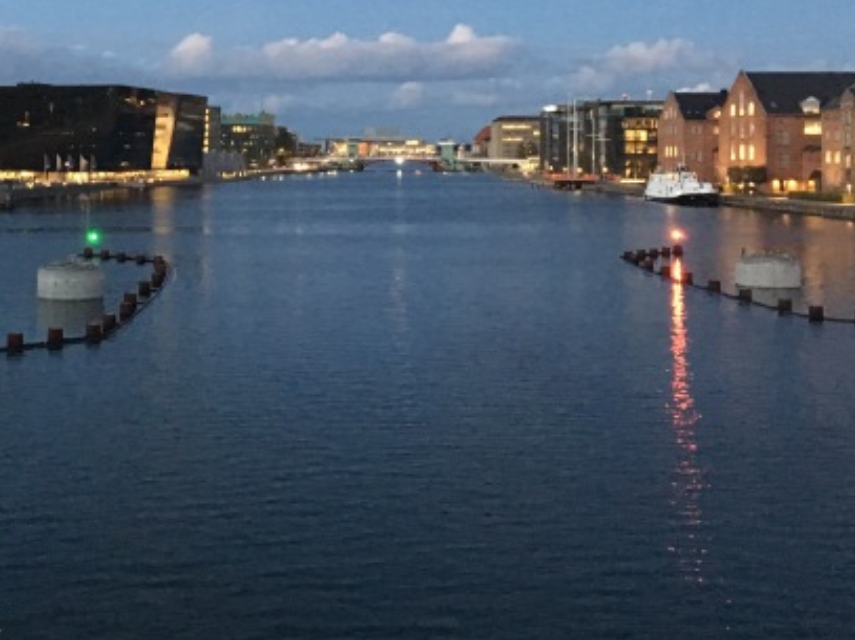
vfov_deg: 25.2
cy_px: 118
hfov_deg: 32.9
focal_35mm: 57
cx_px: 181
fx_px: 1407
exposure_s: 1/17
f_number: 2.2
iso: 500
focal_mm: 4.15
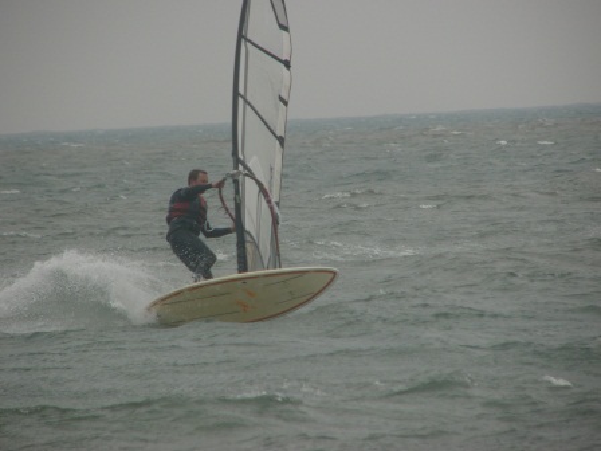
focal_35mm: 432
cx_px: 300
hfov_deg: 4.6
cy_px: 226
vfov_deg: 3.4
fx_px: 7500
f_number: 3.3
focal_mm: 72
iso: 50
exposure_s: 1/500
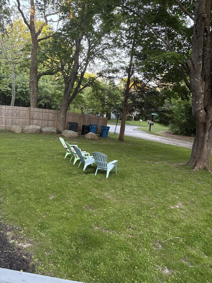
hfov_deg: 53.1
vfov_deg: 67.3
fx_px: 212
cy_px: 142
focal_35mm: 26
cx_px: 106
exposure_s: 1/94
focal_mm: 5.96
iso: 125
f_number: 1.6
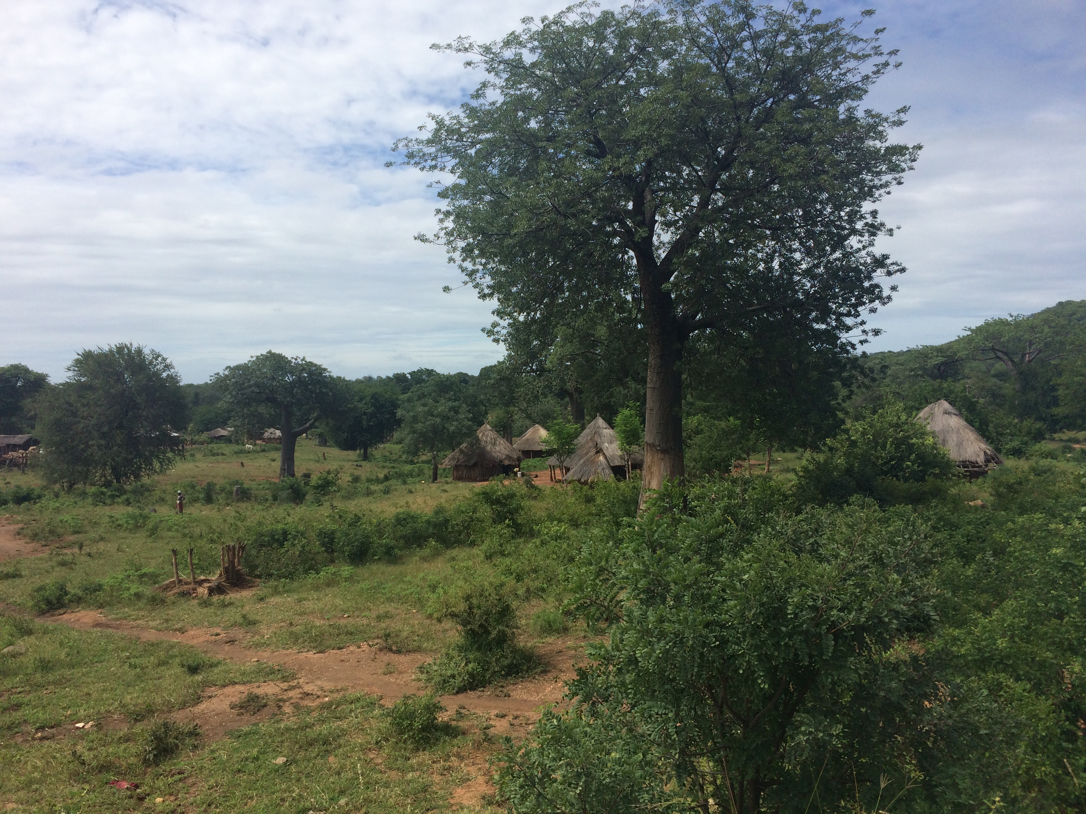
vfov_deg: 48.2
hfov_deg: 61.7
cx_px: 543
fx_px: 910
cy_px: 407
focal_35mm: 29
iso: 32
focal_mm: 4.15
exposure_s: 1/3425
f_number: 2.2
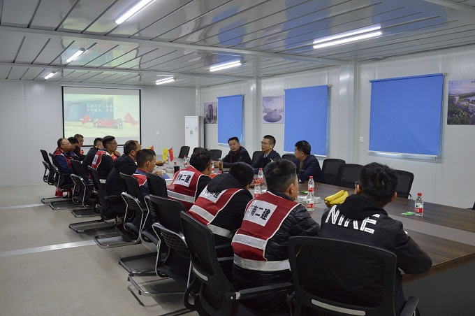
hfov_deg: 59.5
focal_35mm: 32
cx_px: 238
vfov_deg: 41.6
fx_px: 415
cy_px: 158
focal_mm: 21
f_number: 4
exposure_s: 1/60
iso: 800
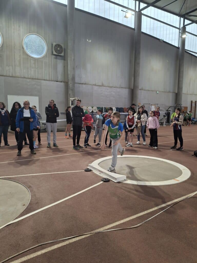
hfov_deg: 54.9
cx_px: 98
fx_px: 190
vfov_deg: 69.4
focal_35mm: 25
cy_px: 132
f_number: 1.8
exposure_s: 1/100
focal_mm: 4.69
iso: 50
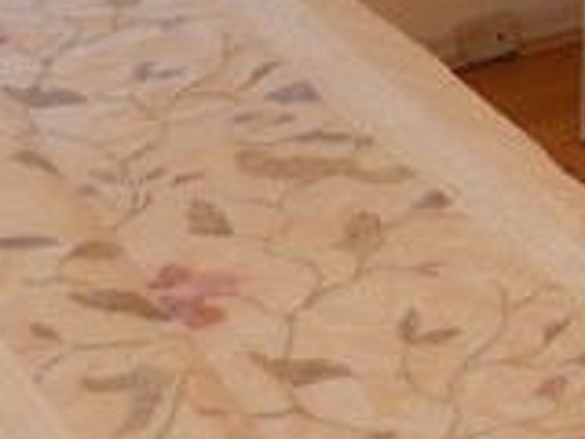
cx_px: 907
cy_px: -494
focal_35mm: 160
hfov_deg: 11.8
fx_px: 2704
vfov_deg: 8.7
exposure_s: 1/40
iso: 125
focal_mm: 4.5
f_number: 3.4
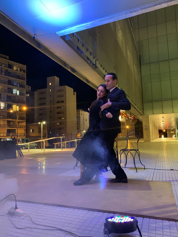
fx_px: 178
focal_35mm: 26
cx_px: 89
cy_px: 118
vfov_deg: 67.3
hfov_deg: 53.1
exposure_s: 1/25
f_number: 1.8
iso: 800
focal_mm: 4.25
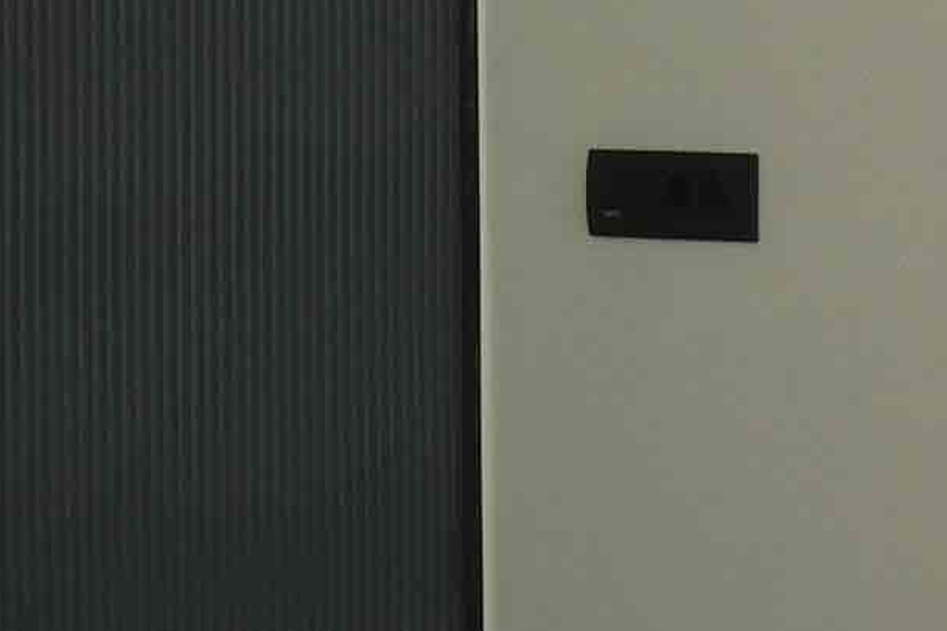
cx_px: 2521
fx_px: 3840
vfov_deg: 9.3
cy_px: -117
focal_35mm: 146
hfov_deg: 11.0
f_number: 10
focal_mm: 12.6
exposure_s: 1/250
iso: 400
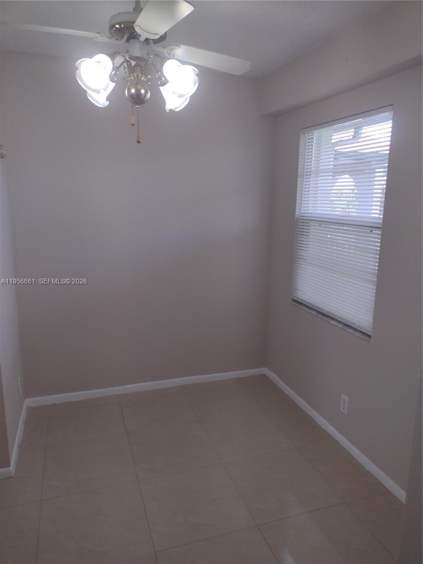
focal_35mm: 27
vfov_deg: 65.3
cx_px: 212
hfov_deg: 51.4
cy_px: 282
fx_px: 440
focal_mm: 4.71
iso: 100
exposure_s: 1/184
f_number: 1.7
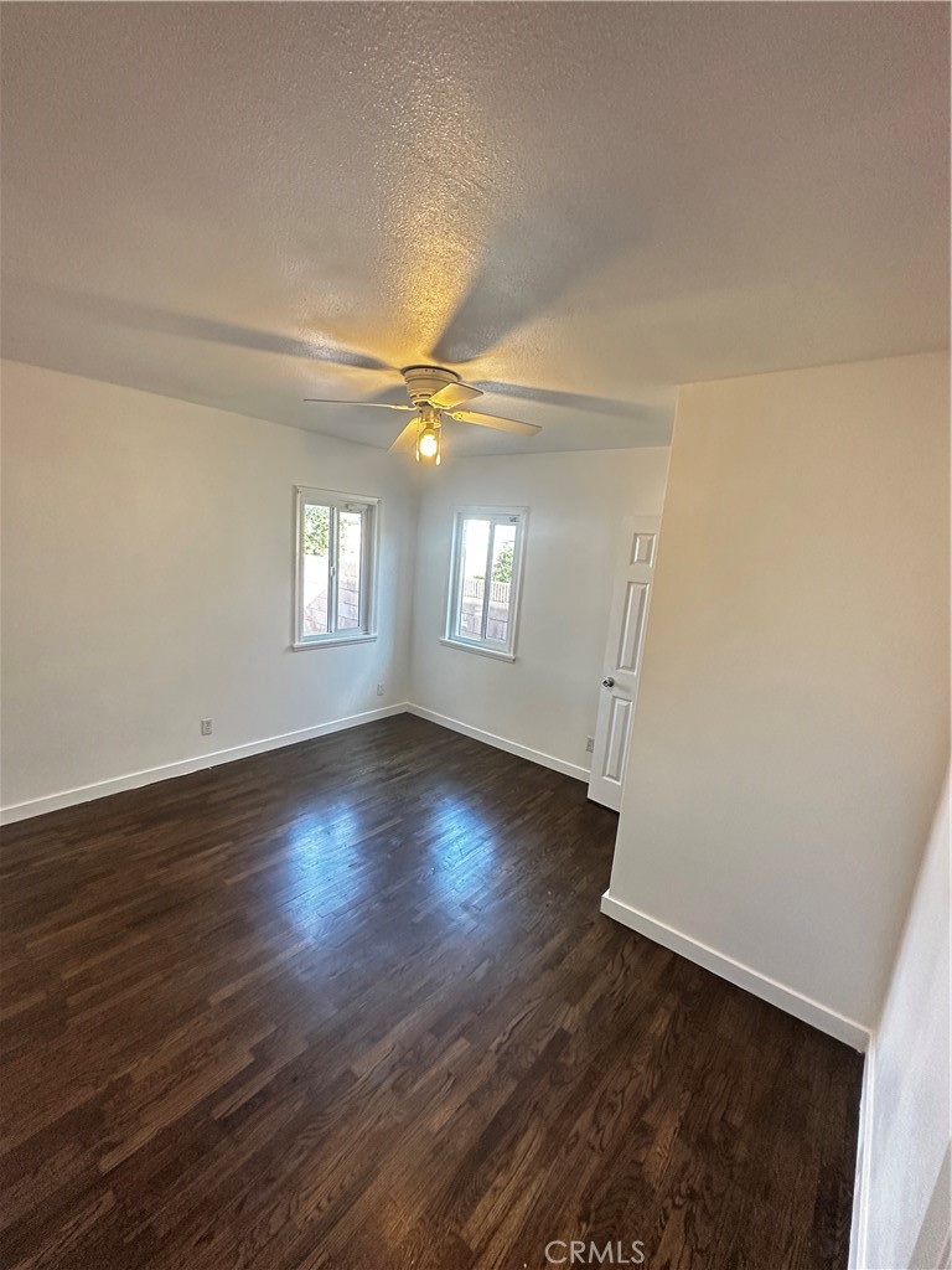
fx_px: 513
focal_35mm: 14
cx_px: 476
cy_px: 635
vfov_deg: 102.1
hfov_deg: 85.7
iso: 320
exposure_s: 1/120
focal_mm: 2.22
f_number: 2.2
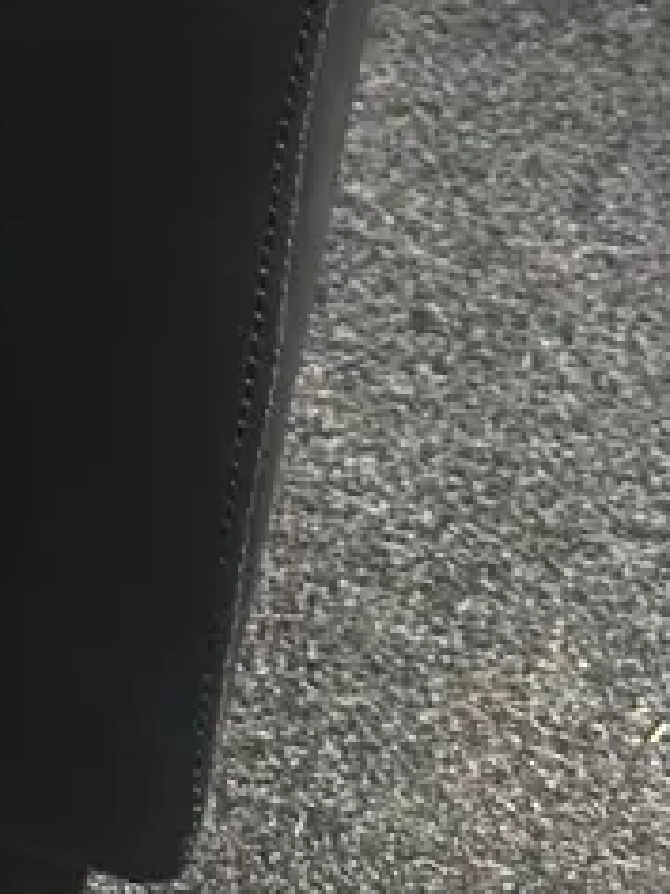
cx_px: -609
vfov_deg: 17.3
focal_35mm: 104
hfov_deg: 12.7
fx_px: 2684
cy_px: -386
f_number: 1.78
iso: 320
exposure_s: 1/50
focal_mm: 6.86
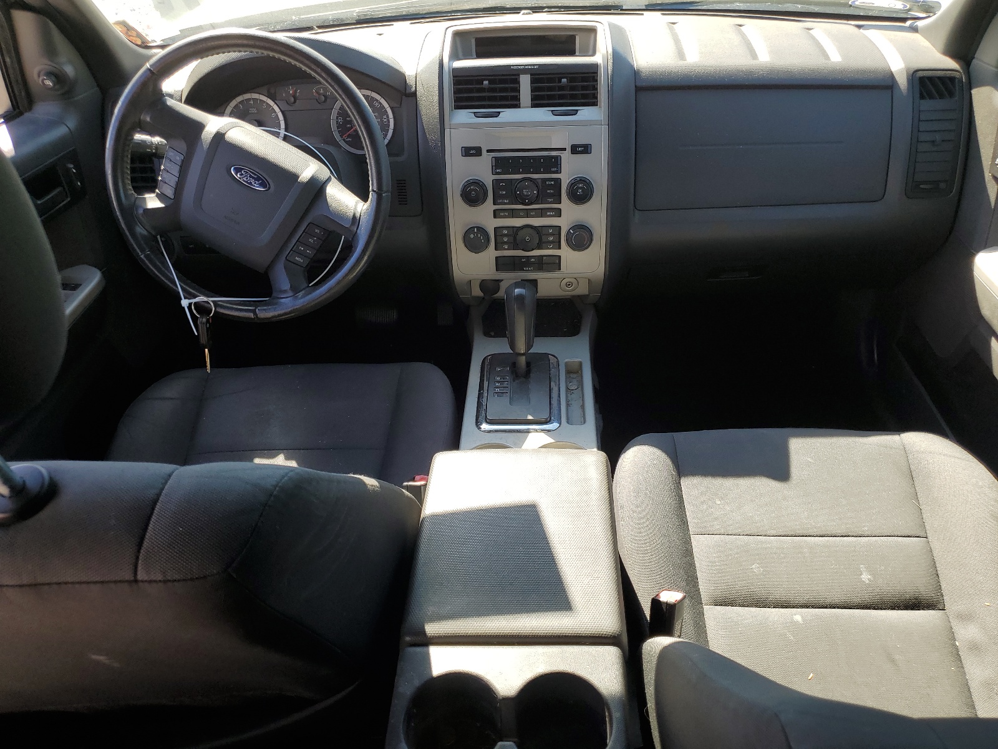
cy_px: 374
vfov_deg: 53.1
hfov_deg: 67.3
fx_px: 750
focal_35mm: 26
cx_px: 499
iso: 50
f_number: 1.5
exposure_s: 1/370
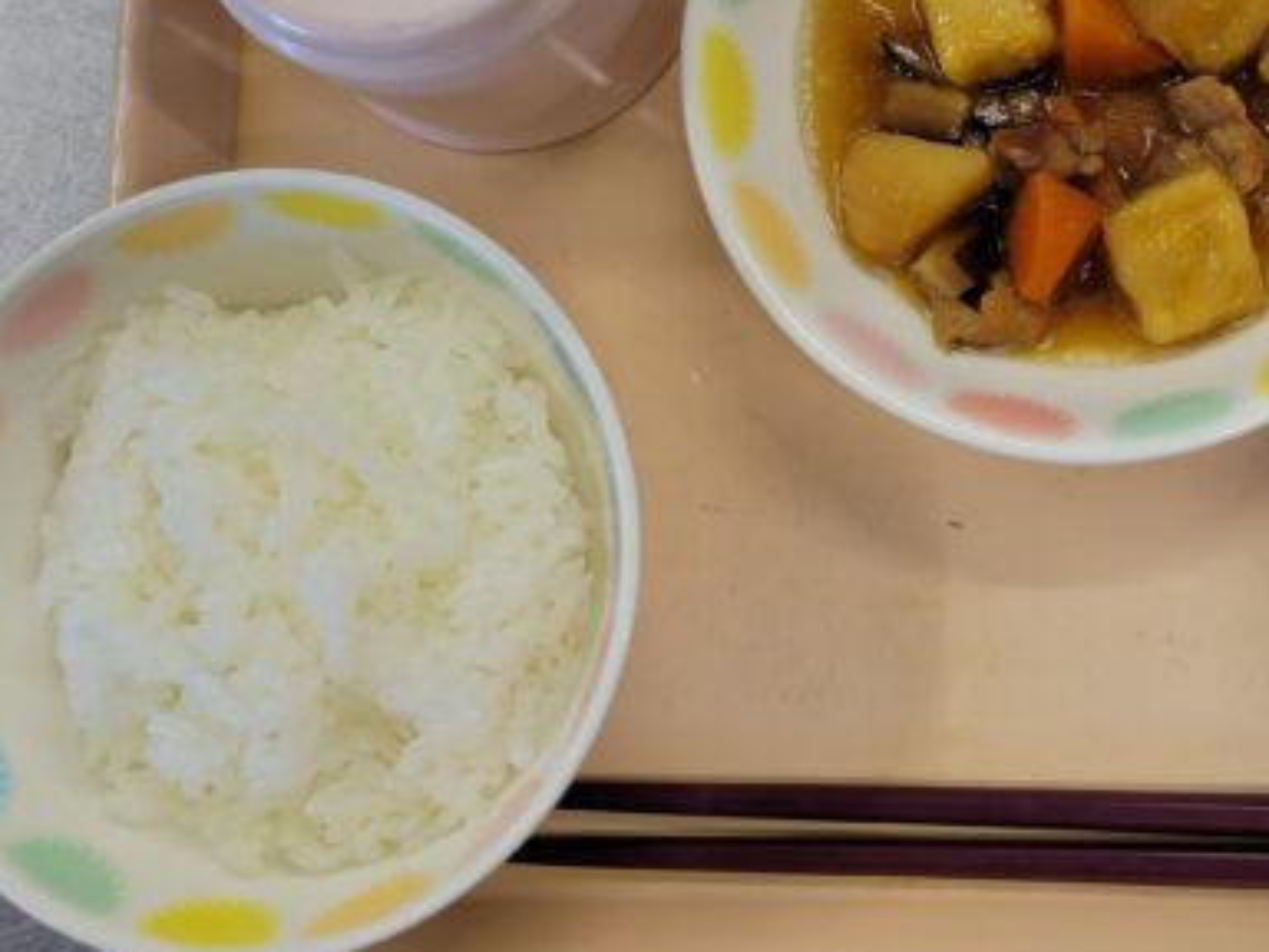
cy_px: 129
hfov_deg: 35.4
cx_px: 1058
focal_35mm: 52
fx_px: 1906
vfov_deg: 27.2
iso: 100
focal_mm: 5.4
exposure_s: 1/120
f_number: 1.8
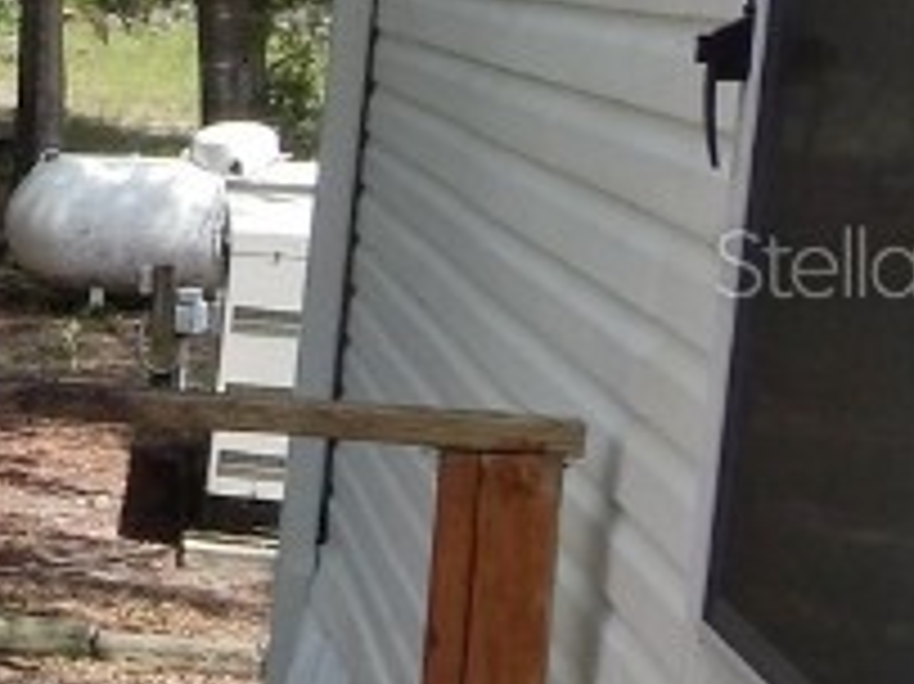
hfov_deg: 13.3
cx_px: -1166
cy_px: 261
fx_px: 3061
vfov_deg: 12.7
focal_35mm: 116
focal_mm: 4
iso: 125
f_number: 3
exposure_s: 1/1250
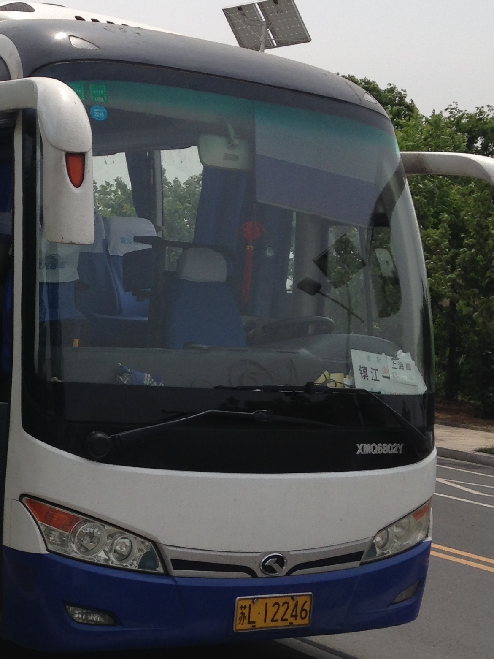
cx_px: -5
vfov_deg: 28.2
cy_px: 341
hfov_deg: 20.6
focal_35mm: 69
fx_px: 1313
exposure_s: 1/2262
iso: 50
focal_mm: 4.12
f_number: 2.4
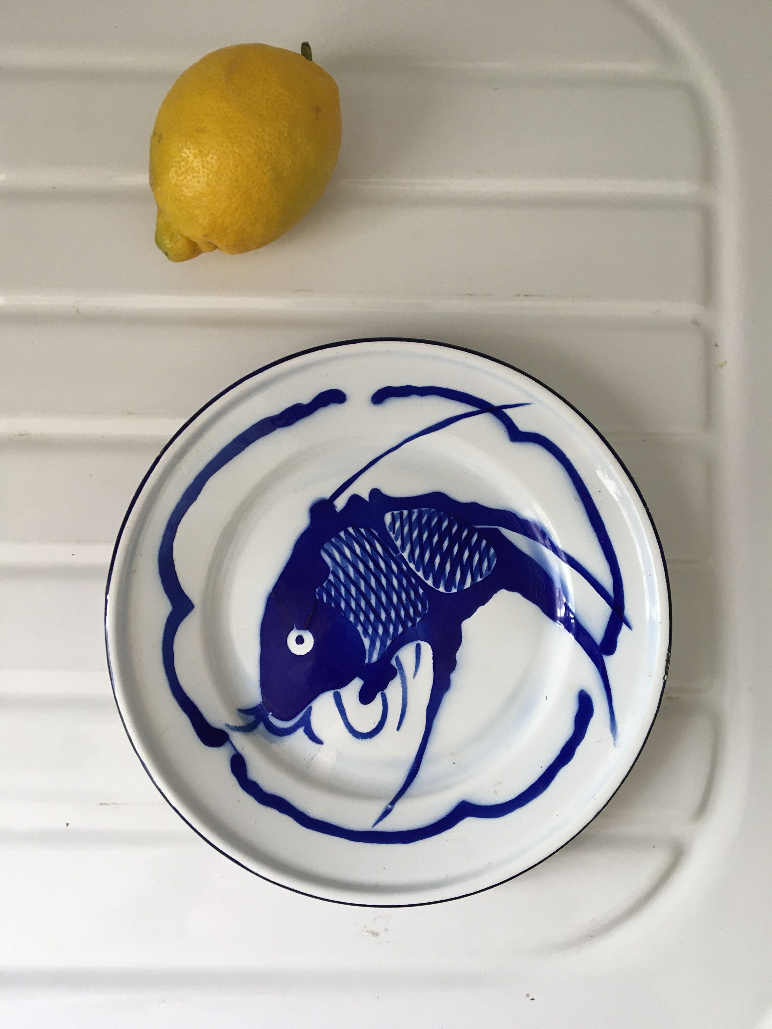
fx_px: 862
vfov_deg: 61.7
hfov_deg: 48.2
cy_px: 514
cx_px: 386
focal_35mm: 29
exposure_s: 1/33
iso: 50
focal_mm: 4.15
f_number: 2.2
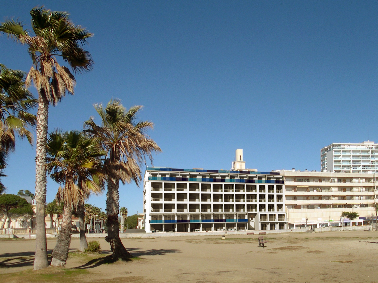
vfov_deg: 31.4
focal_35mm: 46
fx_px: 502
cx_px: 212
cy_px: 167
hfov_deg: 41.2
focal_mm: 8
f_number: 7.6
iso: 100
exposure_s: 1/274
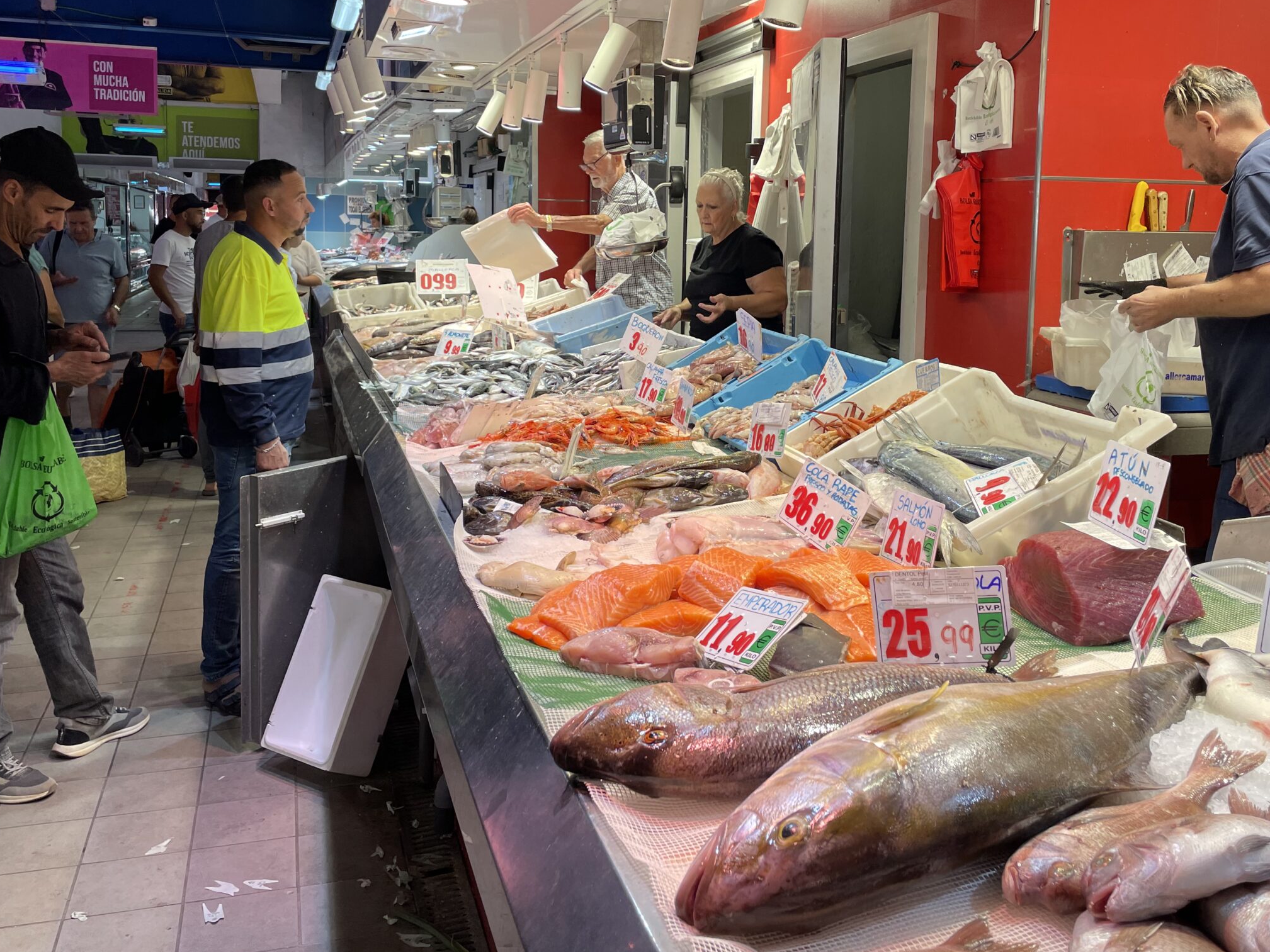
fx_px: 1211
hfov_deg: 55.3
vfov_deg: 42.6
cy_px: 353
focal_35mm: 33
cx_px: 655
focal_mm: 4.2
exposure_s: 1/163
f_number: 1.6
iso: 32
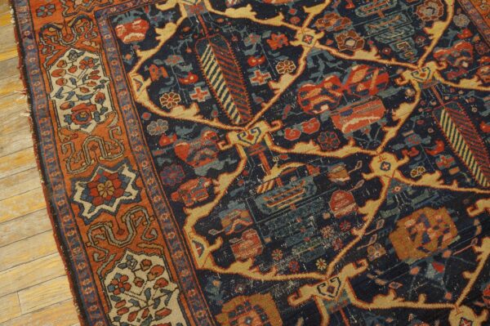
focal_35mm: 27
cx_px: 245
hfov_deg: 67.4
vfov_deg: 47.9
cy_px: 163
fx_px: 367
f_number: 4
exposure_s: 1/60
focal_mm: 18
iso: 1600
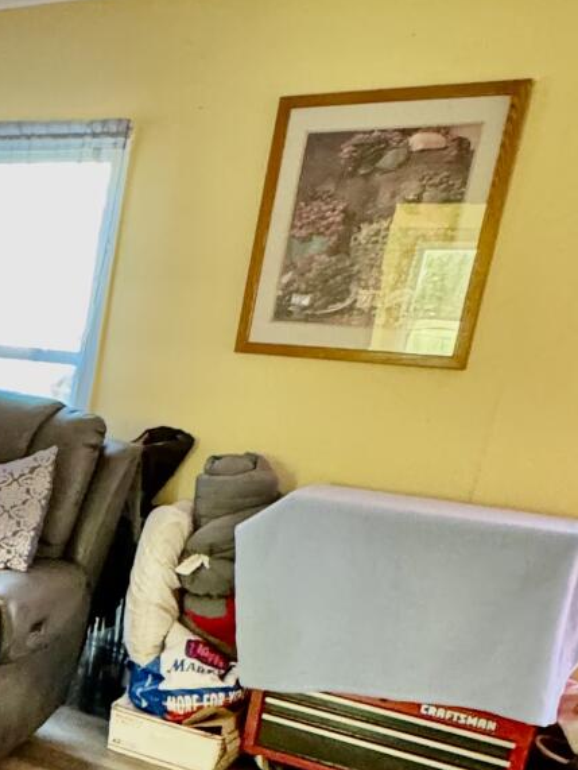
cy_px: 566
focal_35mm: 49
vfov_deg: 38.0
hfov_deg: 22.8
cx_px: -341
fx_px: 1090
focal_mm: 2.22
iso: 640
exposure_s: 1/60
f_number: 2.2
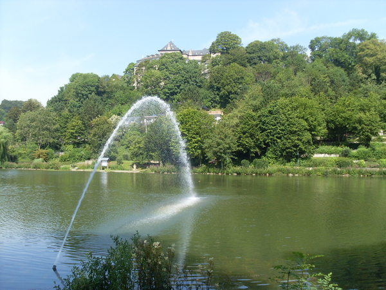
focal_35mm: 38
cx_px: 193
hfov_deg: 49.0
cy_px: 145
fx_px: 424
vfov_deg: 37.7
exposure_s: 1/125
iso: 80
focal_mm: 6.3
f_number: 7.7
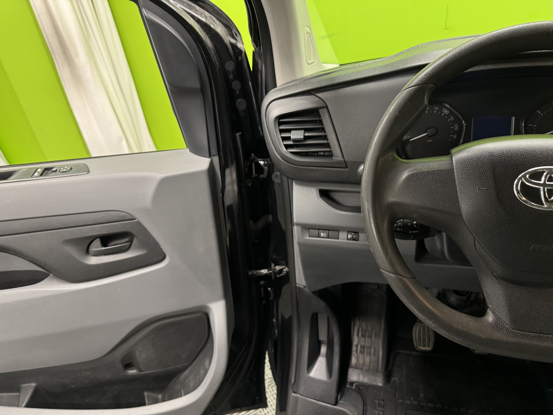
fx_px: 383
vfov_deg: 56.8
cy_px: 208
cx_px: 276
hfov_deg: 71.6
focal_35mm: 24
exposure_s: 1/50
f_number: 1.78
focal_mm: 6.76
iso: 500
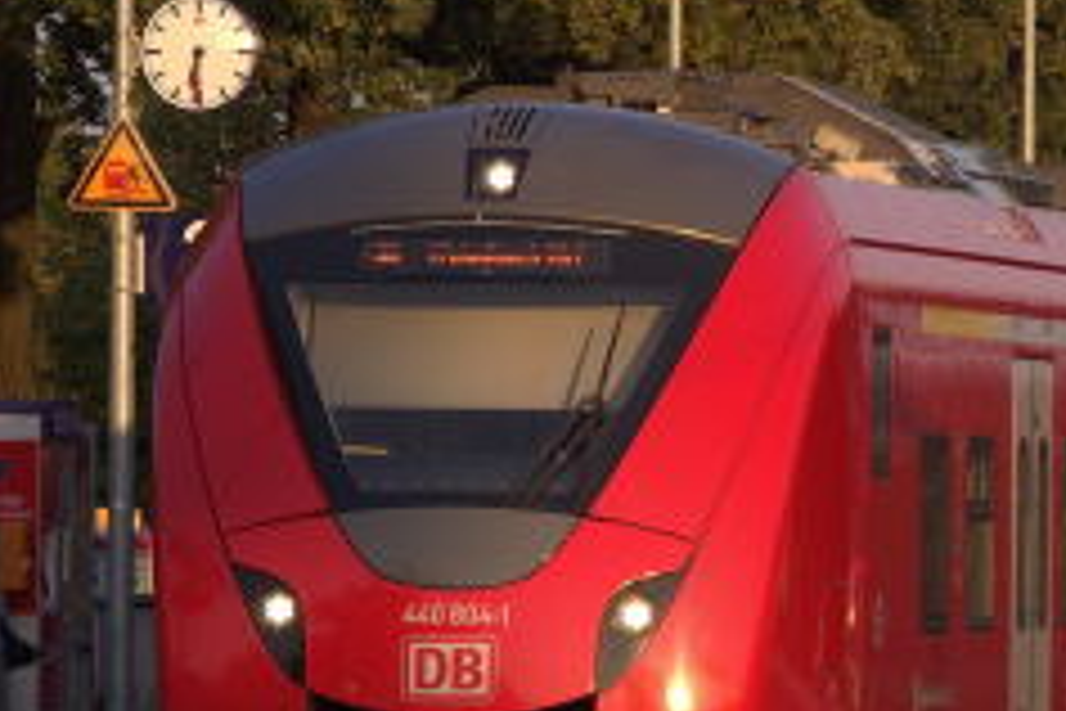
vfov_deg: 2.5
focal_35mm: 550
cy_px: 457
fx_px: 16289
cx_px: 1178
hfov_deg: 3.7
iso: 400
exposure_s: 1/400
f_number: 6.3
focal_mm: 85
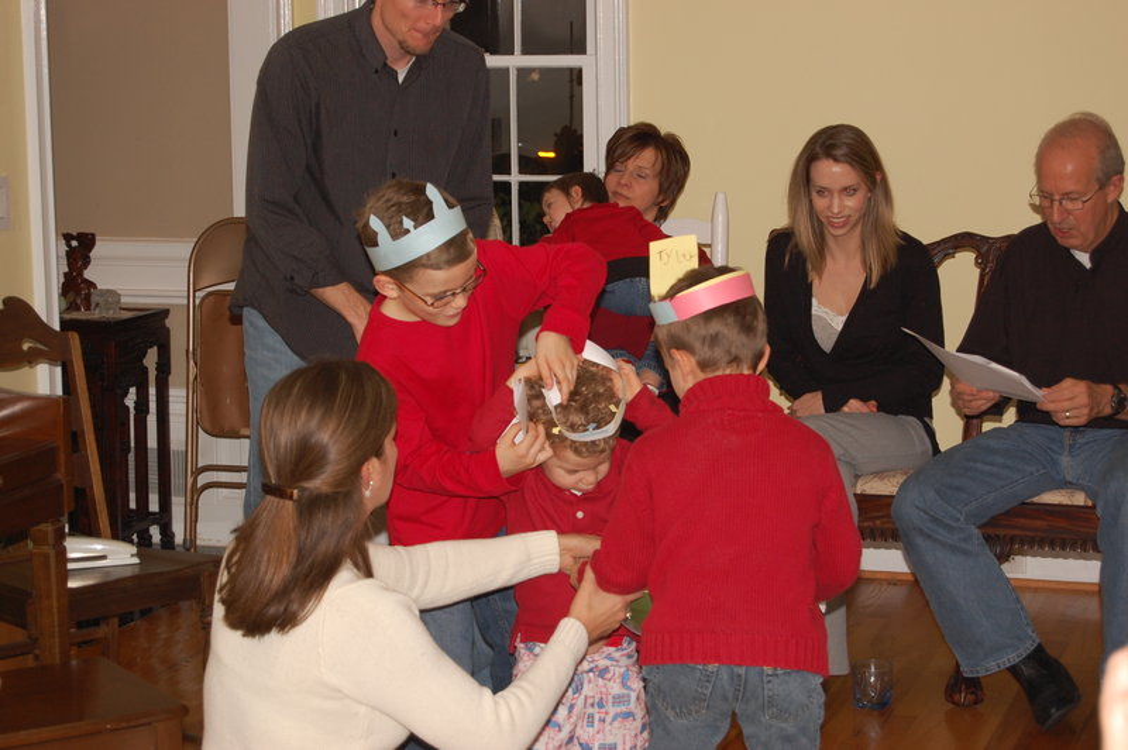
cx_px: 564
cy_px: 375
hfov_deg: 24.6
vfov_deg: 16.5
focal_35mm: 82
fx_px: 2583
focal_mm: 55
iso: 400
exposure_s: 1/60
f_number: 5.6
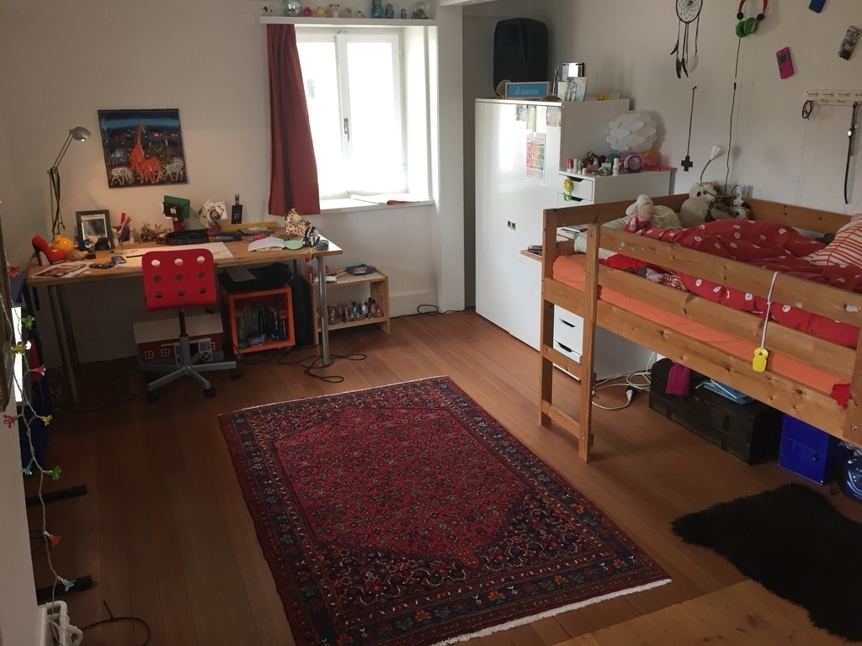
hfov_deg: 61.7
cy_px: 323
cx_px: 431
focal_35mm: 29
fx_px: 722
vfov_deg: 48.2
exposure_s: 1/33
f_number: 2.2
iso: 80
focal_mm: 4.15
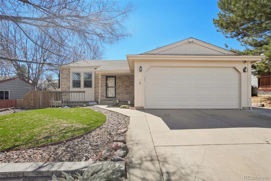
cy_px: 90
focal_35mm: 18
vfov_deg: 67.4
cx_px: 136
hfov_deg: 90.0
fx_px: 135
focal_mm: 12
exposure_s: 1/1000
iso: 400
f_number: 8
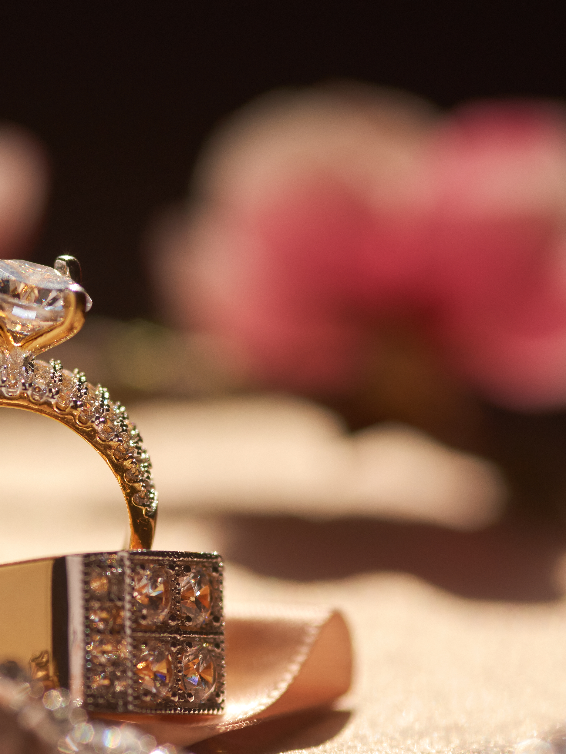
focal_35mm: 227
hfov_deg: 6.5
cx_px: 93
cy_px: 377
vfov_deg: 8.7
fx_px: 4949
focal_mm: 105
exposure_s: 1/3200
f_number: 3.5
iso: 800
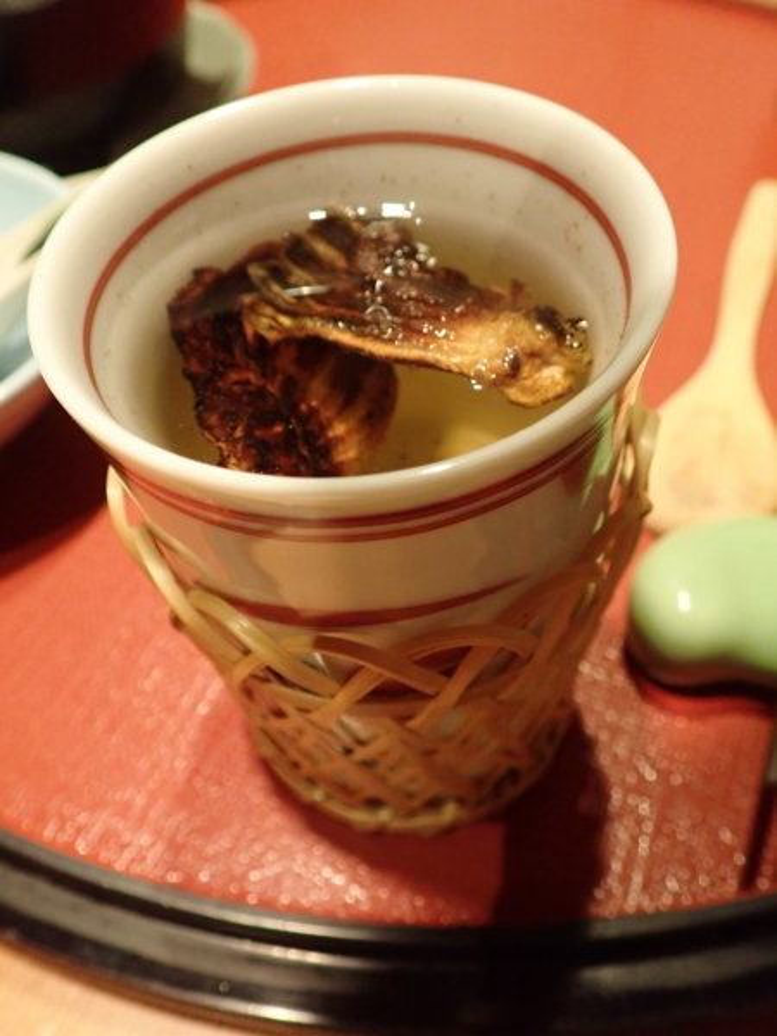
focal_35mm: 30
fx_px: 898
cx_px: 388
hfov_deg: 46.8
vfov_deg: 60.0
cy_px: 518
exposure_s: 1/30
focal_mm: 5.5
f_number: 2.3
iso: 800
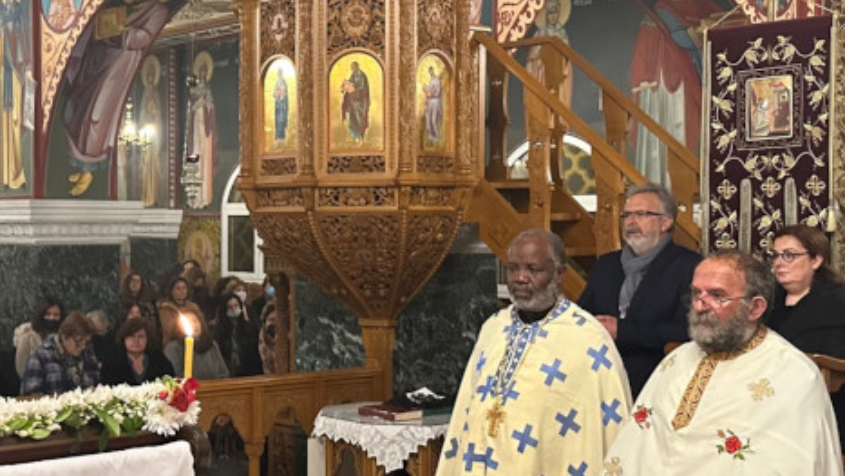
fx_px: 1255
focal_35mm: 56
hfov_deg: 36.4
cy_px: 252
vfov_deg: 21.5
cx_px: 221
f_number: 1.78
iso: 500
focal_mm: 6.86
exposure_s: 1/50
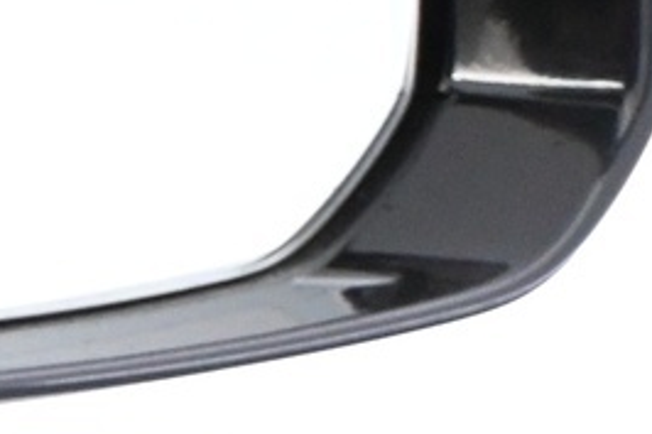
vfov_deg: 7.1
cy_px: 996
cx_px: -703
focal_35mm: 183
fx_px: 3312
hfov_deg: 10.3
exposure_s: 1/60
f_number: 3.8
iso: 4000
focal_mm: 20
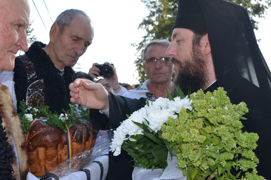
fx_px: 293
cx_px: 131
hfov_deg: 49.6
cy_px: 81
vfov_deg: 34.0
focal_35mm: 39
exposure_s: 1/200
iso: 100
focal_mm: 18
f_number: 5
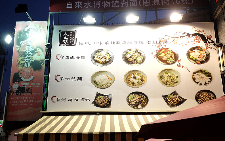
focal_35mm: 37
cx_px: 112
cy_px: 75
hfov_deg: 52.7
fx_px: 227
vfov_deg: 34.4
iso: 800
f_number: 4
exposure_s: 1/17
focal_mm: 24
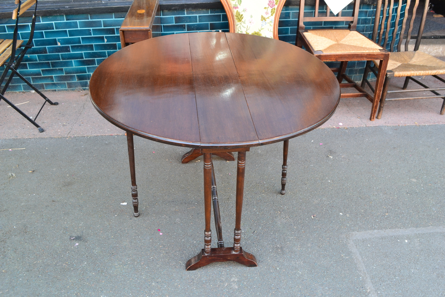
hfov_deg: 57.2
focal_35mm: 33
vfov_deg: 40.0
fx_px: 408
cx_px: 222
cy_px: 148
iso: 400
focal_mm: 22
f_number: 7.1
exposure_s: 1/25
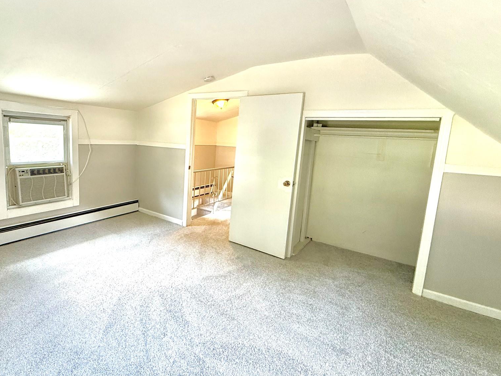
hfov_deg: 83.2
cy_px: 177
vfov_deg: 68.6
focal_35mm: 19
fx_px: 275
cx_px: 190
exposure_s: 1/79
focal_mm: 2.22
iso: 320
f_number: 2.2
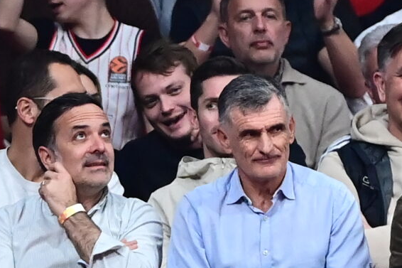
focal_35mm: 424
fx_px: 4733
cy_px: 162
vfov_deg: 3.2
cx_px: 234
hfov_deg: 4.9
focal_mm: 200
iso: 2500
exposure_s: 1/1250
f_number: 3.2
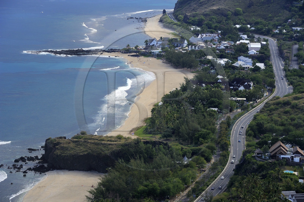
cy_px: 101
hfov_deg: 12.5
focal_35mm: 165
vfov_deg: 8.3
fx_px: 1392
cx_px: 152
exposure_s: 1/1000
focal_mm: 165
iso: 800
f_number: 11
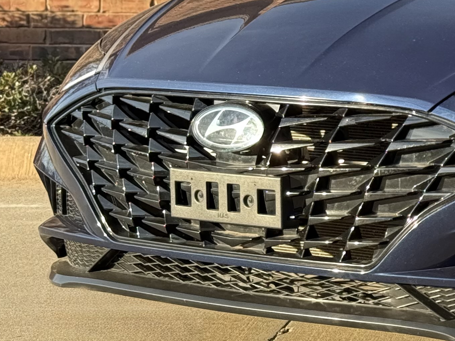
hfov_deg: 13.3
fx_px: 1866
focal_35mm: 142
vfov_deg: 10.4
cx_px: 631
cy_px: 33
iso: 80
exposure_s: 1/466
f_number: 1.78
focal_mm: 6.76
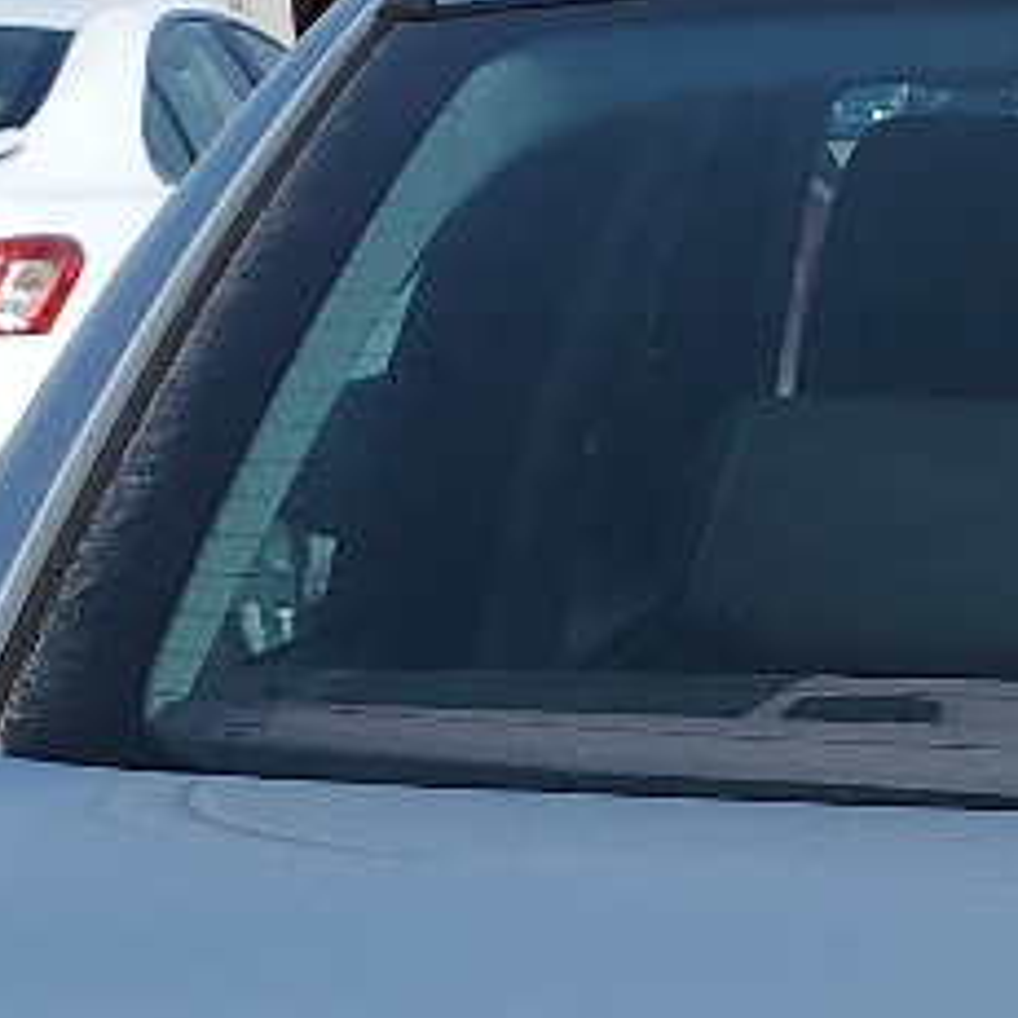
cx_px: 1529
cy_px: 1935
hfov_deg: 10.6
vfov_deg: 10.3
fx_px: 5290
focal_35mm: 159
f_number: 1.5
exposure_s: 1/5000
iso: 50
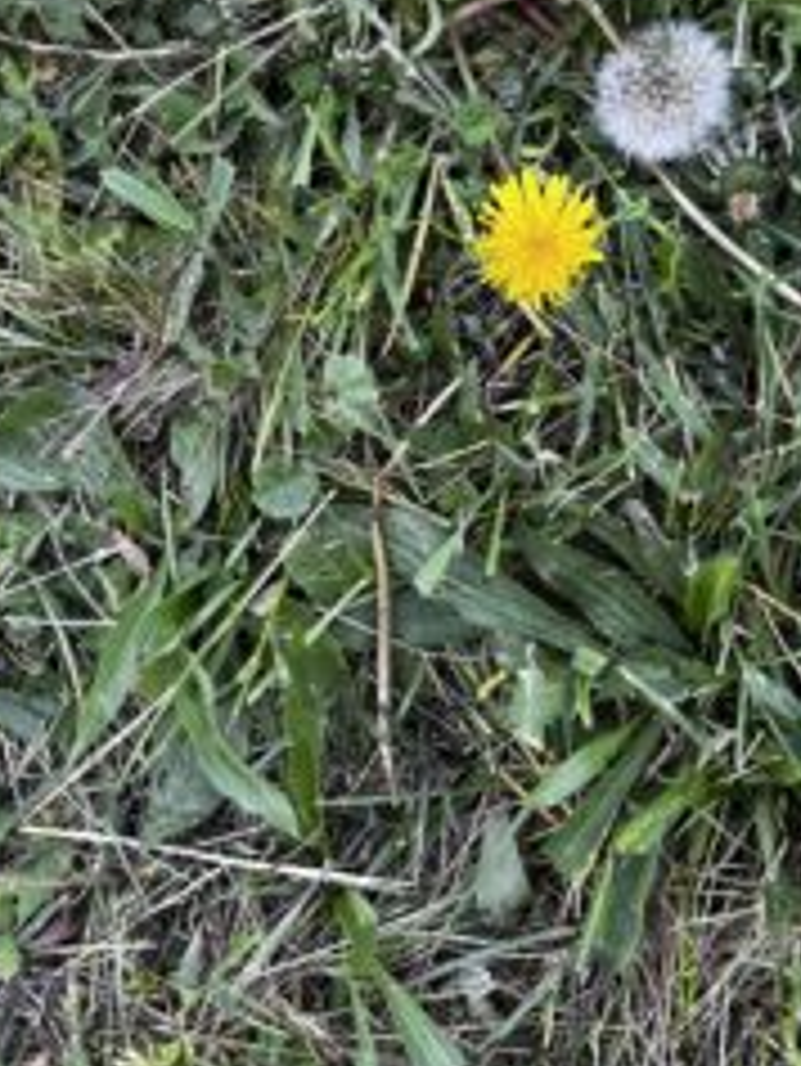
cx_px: 616
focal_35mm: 58
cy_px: -36
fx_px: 1788
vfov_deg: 30.5
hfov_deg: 24.9
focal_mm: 5.1
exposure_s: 1/123
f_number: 1.6
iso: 32
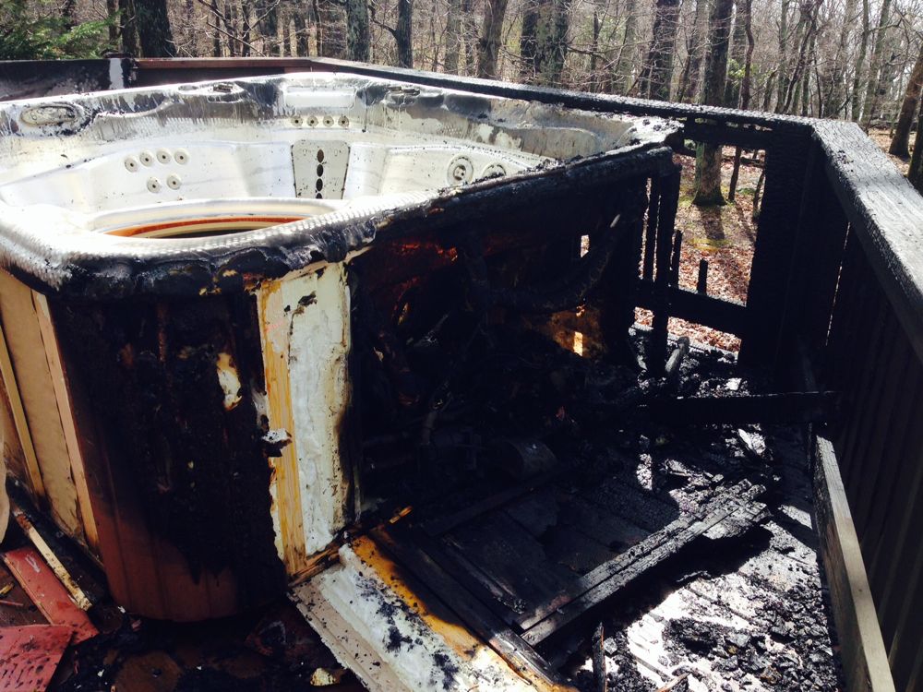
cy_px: 346
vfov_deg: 42.9
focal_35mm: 33
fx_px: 880
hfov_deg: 55.4
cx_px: 462
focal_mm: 4.12
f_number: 2.4
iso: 50
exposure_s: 1/516
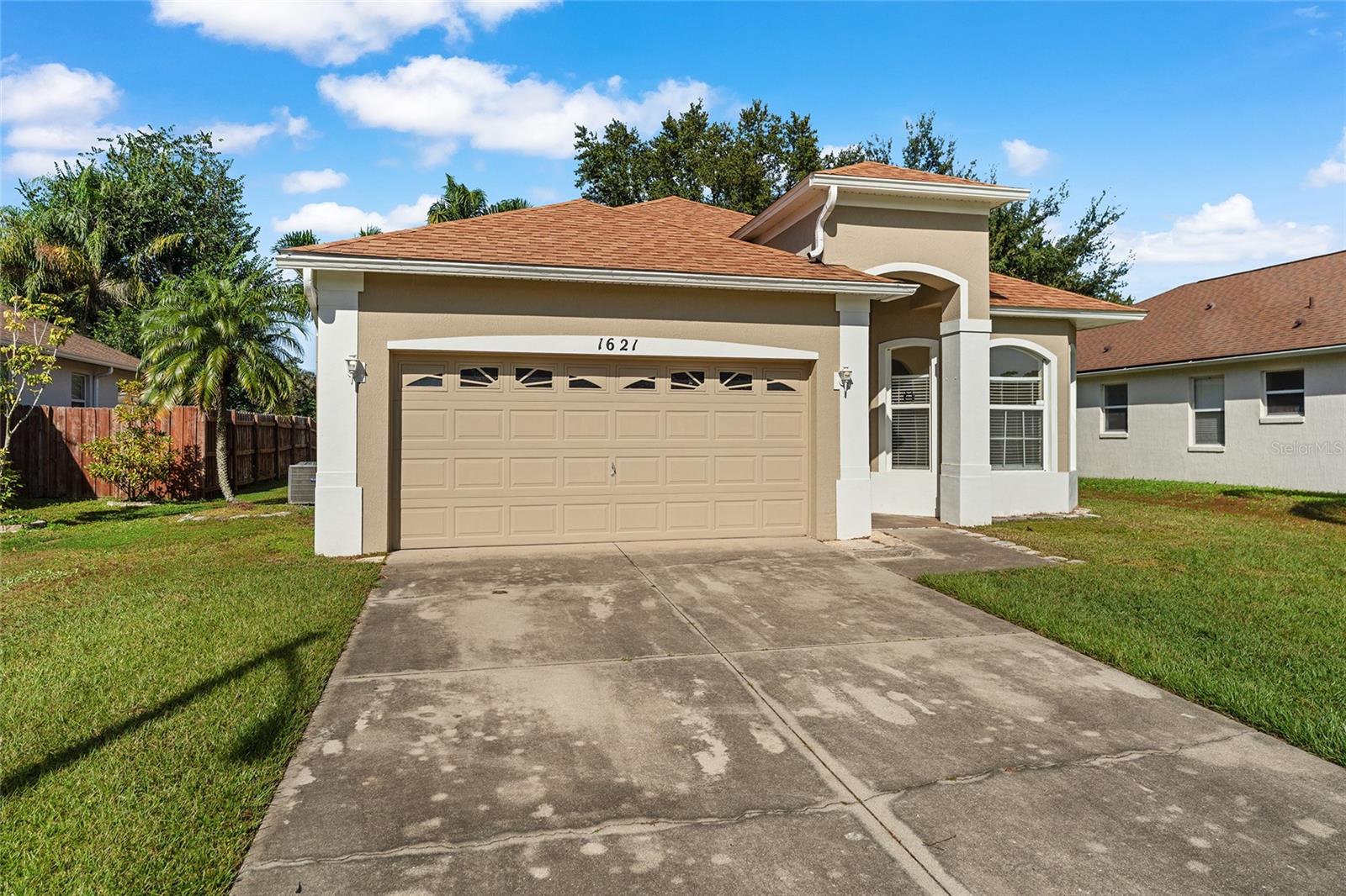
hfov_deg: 79.4
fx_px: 811
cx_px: 673
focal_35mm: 22
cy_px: 448
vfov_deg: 57.9
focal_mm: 21.7
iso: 250
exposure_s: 1/640
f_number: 7.1
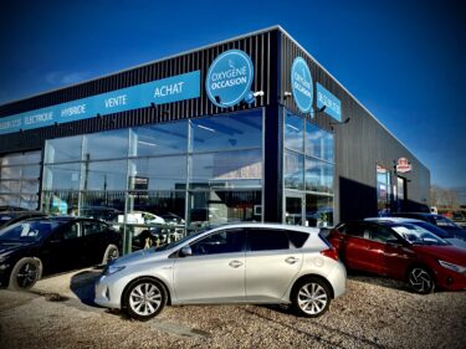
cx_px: 233
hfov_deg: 67.3
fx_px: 350
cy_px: 174
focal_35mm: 26
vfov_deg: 53.0
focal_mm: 4.25
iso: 32
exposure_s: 1/1866
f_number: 1.8
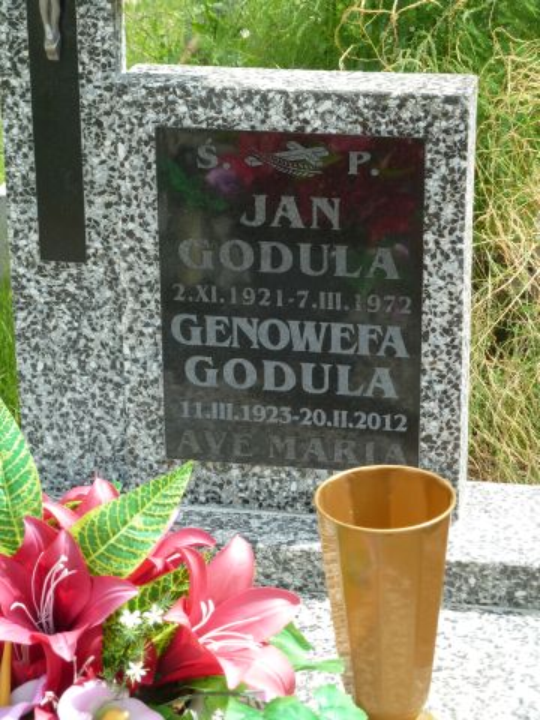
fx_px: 1997
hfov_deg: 15.4
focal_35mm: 96
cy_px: 360
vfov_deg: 20.4
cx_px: 270
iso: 80
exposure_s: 1/200
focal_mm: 15.8
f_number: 4.3
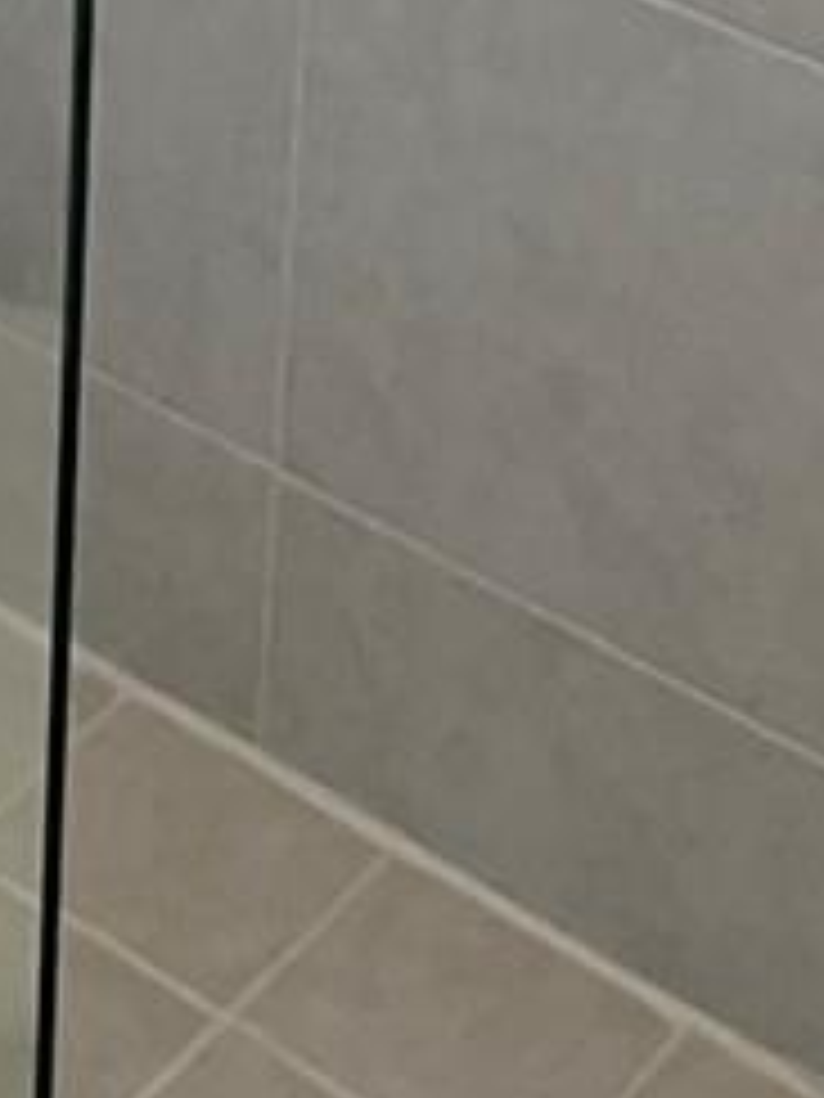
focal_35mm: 128
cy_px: -796
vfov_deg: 13.9
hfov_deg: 11.5
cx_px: -18
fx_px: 4063
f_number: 1.5
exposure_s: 1/60
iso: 125
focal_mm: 5.7
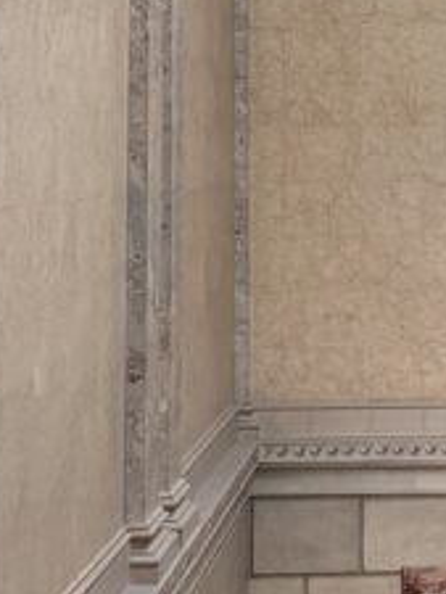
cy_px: -34
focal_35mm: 109
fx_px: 1871
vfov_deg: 17.5
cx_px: 425
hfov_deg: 13.4
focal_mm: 6.76
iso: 640
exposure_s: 1/60
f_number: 1.78
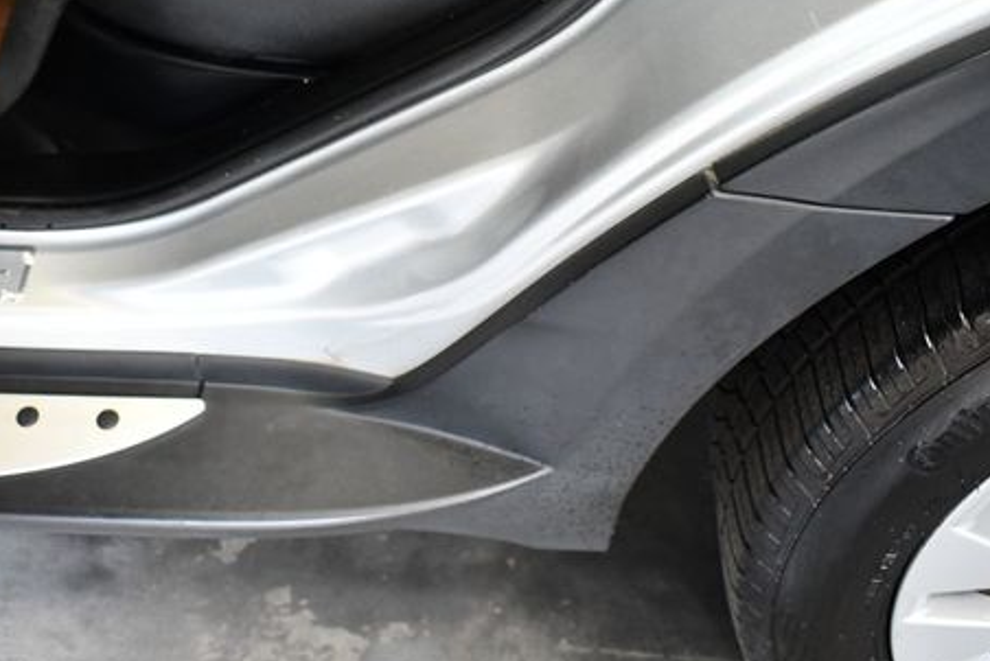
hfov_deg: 38.2
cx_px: 296
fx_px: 1403
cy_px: 265
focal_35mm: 51
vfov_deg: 26.5
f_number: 3.5
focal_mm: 18
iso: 2200
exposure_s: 1/125
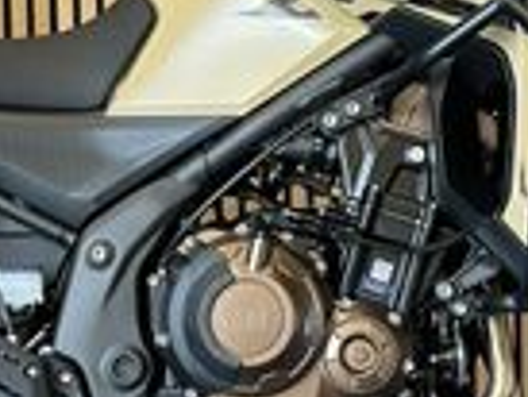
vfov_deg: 13.2
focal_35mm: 112
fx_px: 1710
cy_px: 100
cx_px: 239
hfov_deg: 17.6
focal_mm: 6.86
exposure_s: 1/121
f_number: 1.78
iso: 125
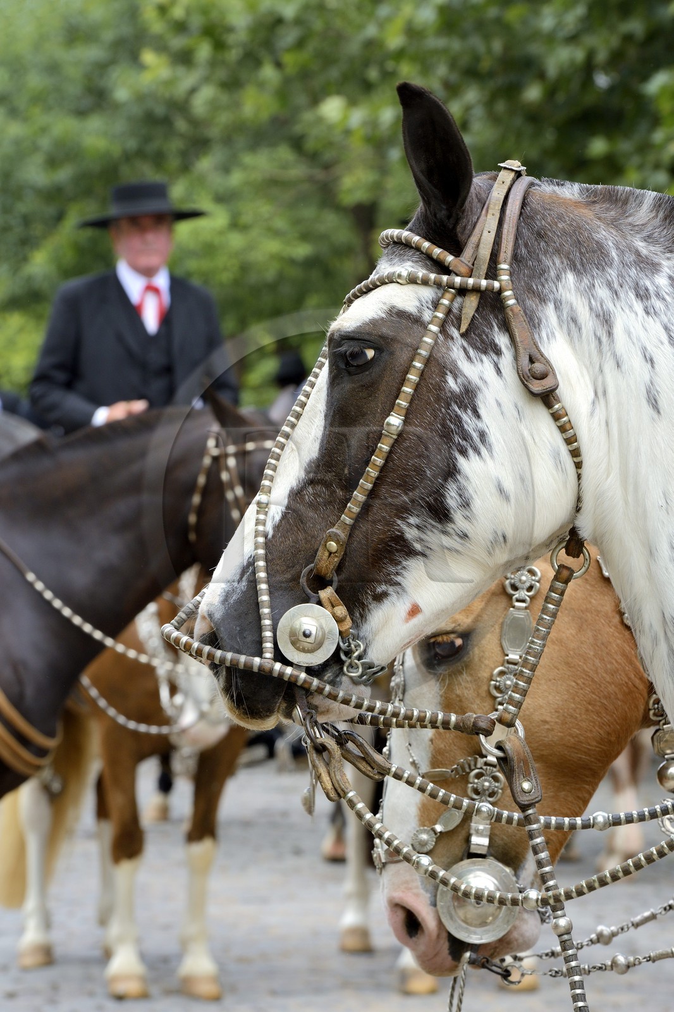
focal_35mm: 150
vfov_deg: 13.7
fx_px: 4214
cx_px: 337
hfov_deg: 9.1
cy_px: 506
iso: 400
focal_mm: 150
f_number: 10
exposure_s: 1/200
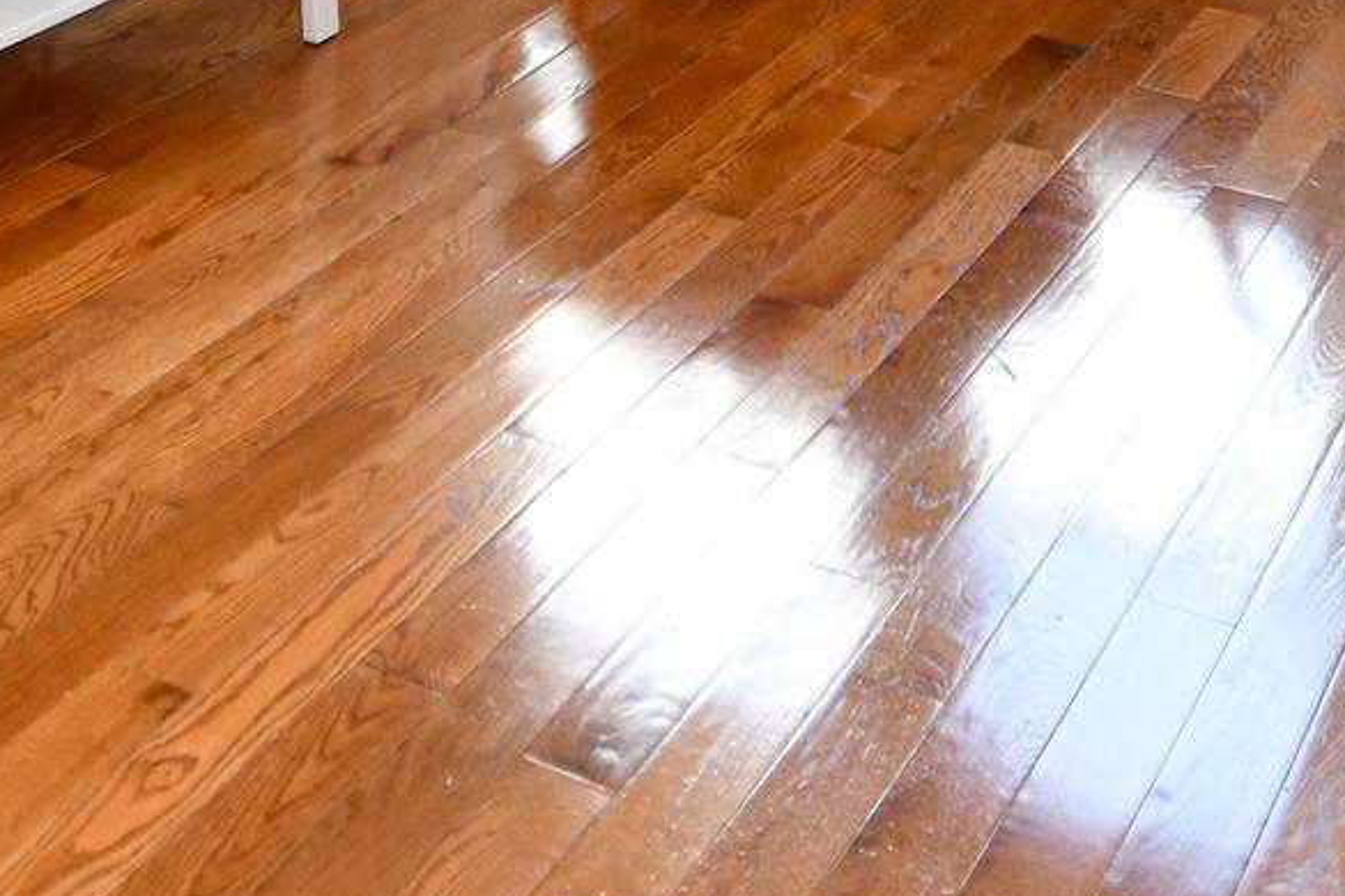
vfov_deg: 18.6
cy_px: -520
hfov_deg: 31.7
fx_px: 2354
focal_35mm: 63
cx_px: 460
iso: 250
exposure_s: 1/60
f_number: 4
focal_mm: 12
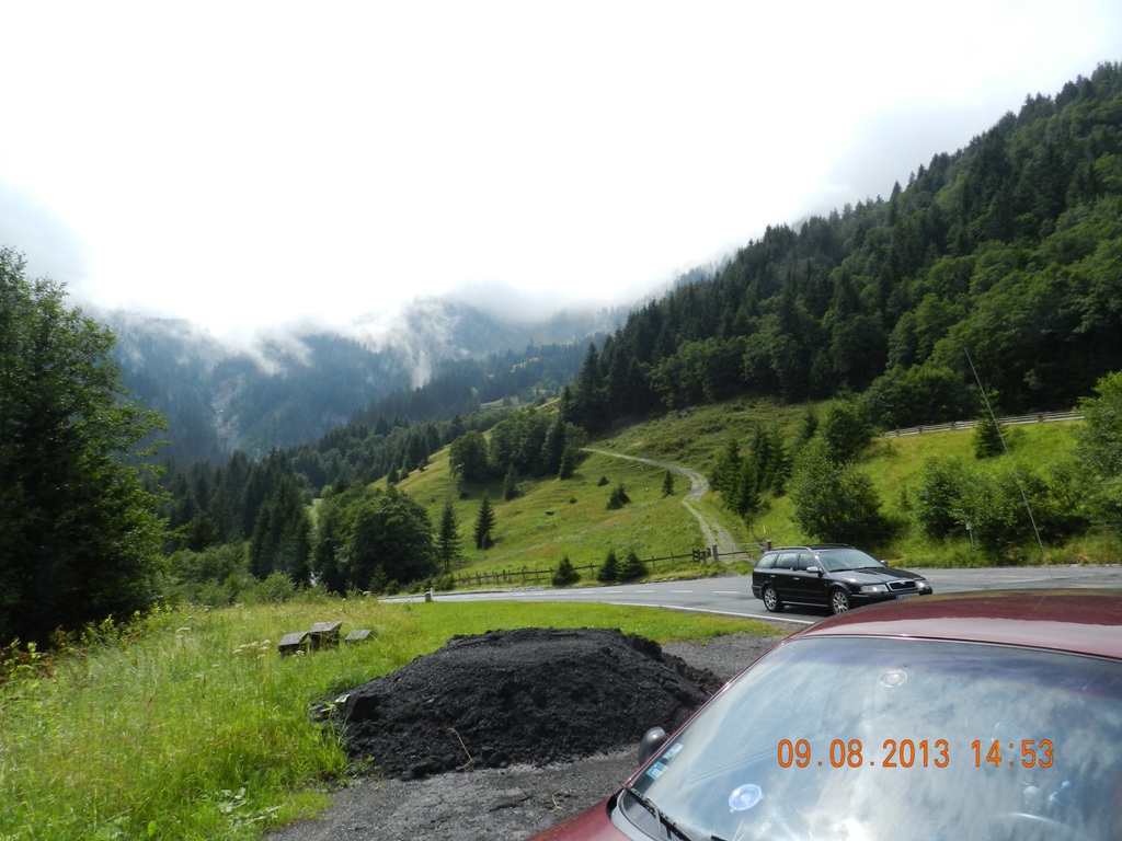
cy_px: 420
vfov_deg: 58.9
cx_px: 561
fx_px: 745
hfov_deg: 73.9
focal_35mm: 23
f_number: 4.5
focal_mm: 4
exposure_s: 1/800
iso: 160
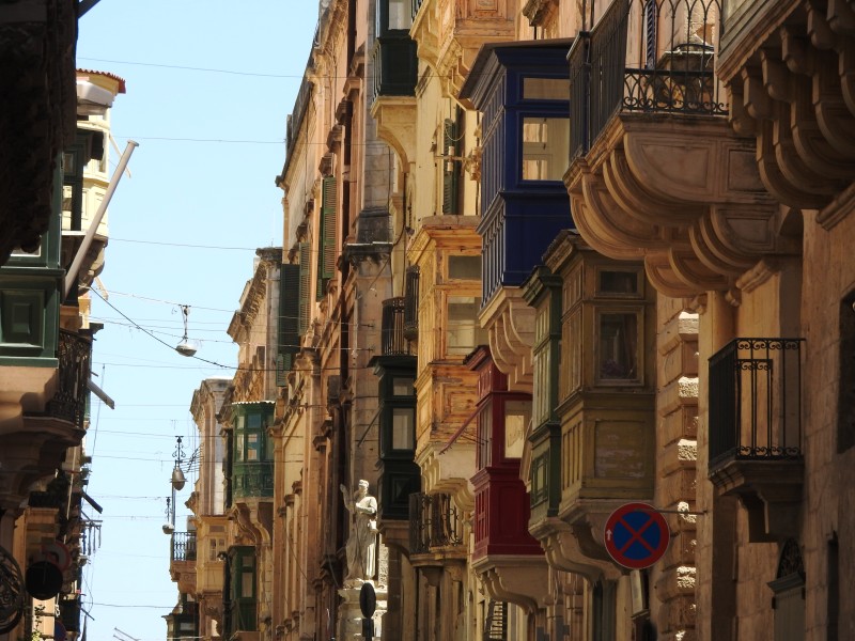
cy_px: 320
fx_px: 6175
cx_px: 428
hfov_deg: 7.9
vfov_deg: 5.9
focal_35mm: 250
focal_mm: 44.8
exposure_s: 1/250
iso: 100
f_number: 5.5
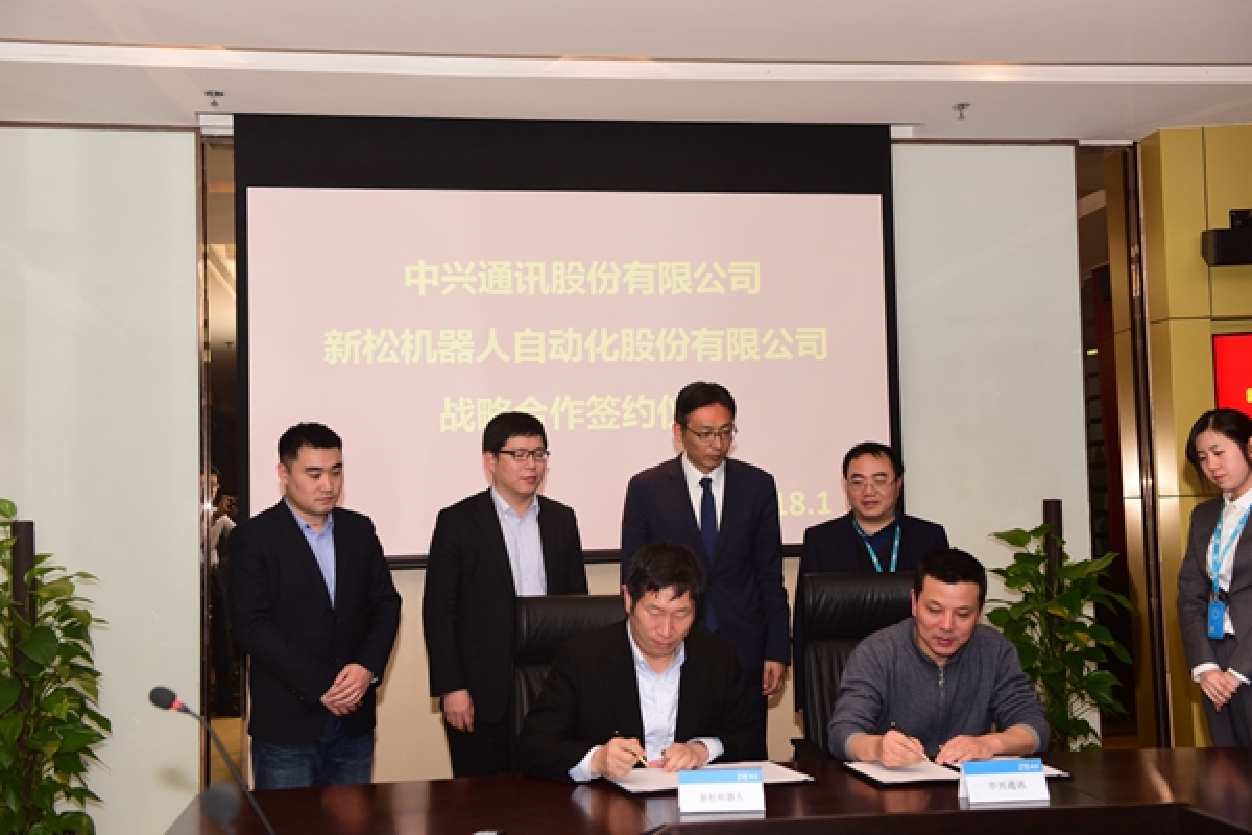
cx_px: 626
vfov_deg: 30.5
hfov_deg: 44.5
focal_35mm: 44
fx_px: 1530
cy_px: 418
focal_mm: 44
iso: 400
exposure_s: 1/60
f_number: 5
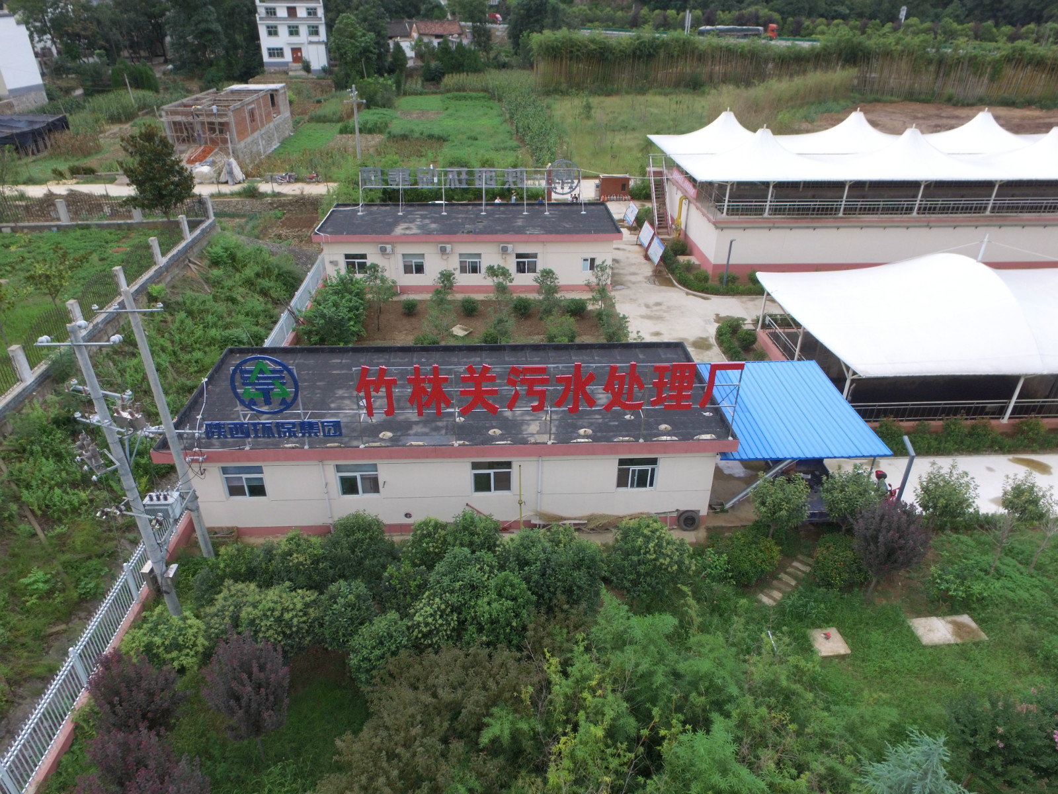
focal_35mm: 20
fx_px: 611
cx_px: 529
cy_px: 397
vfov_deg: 66.0
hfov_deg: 81.7
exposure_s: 1/238
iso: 100
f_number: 2.8
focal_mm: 3.61
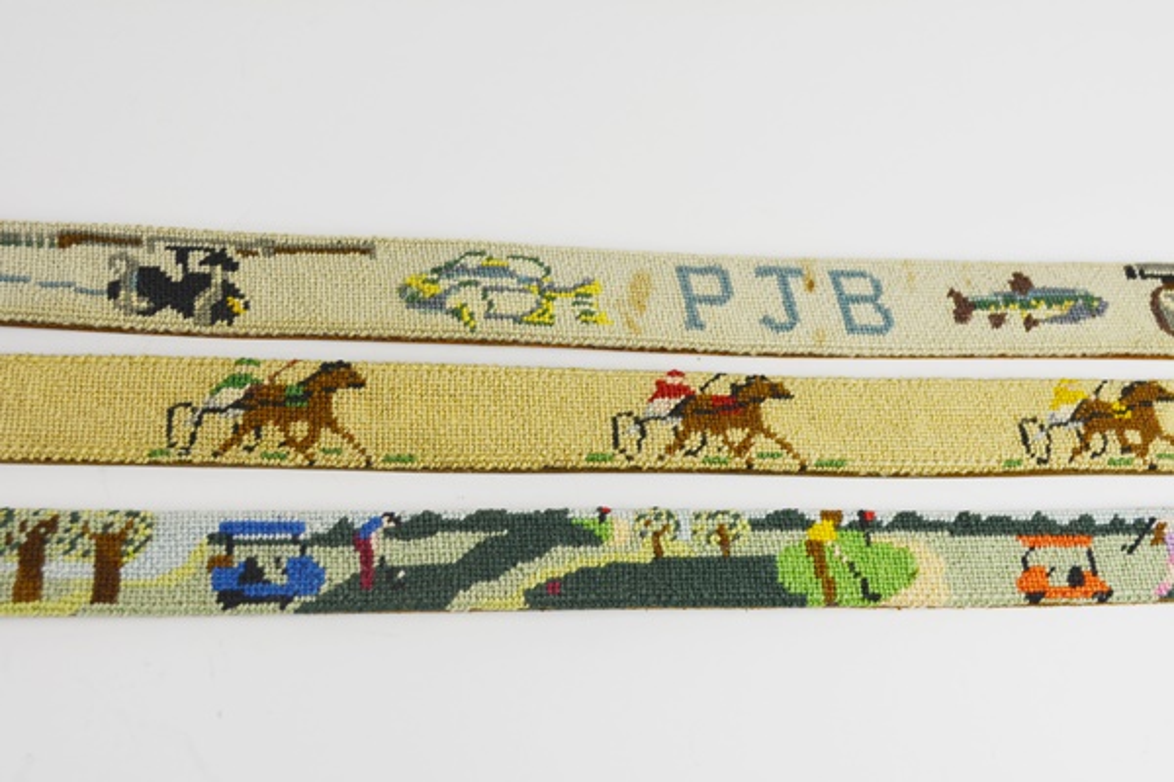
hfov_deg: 41.1
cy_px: 391
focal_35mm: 48
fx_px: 1565
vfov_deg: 28.1
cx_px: 587
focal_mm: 32
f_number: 6.3
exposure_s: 1/160
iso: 200
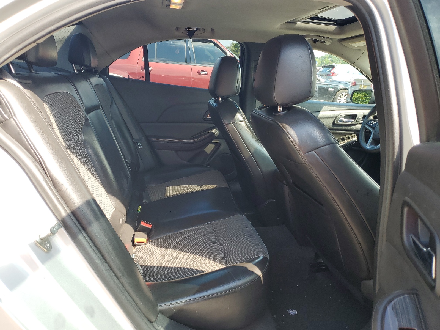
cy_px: 165
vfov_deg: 53.1
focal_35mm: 26
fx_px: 330
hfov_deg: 67.3
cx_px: 220
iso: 50
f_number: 1.5
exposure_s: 1/294
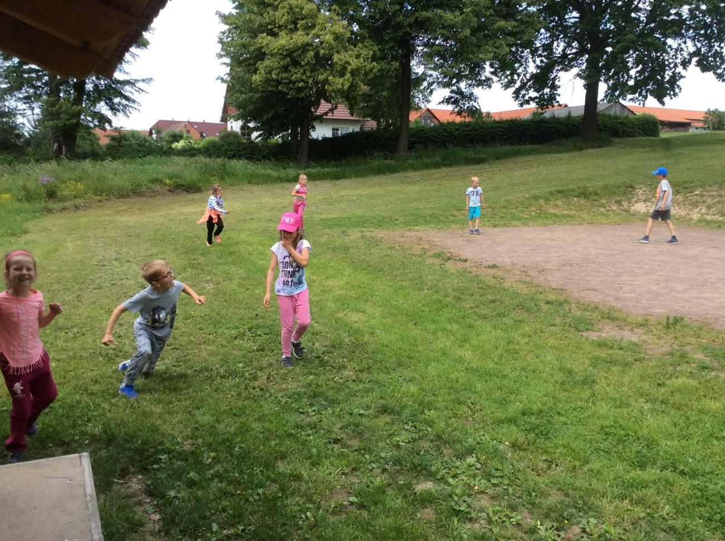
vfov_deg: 42.8
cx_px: 364
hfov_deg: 55.4
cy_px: 273
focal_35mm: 33
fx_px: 690
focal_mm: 3.3
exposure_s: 1/465
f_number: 2.4
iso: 32
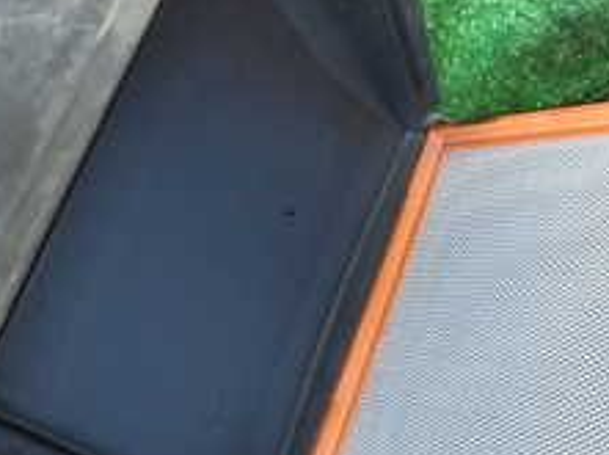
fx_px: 1194
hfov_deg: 28.3
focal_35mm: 68
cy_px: 237
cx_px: 438
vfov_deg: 21.6
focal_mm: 4.5
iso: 200
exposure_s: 1/40
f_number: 2
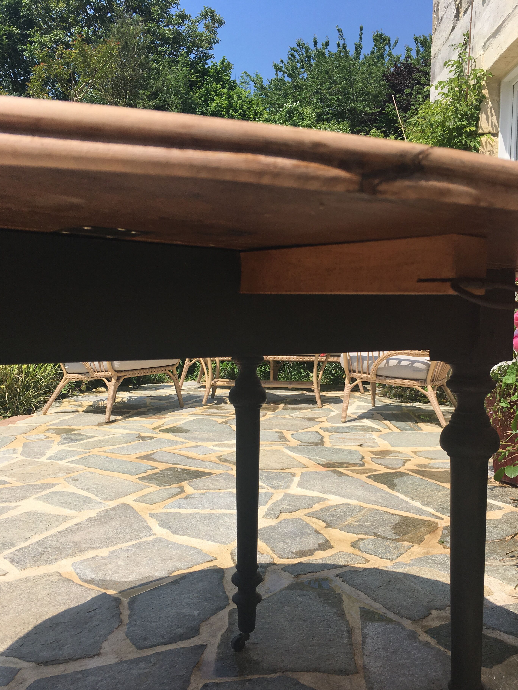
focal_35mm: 32
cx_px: 280
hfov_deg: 44.1
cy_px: 378
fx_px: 638
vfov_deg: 56.7
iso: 25
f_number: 2.2
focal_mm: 4.15
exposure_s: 1/1709
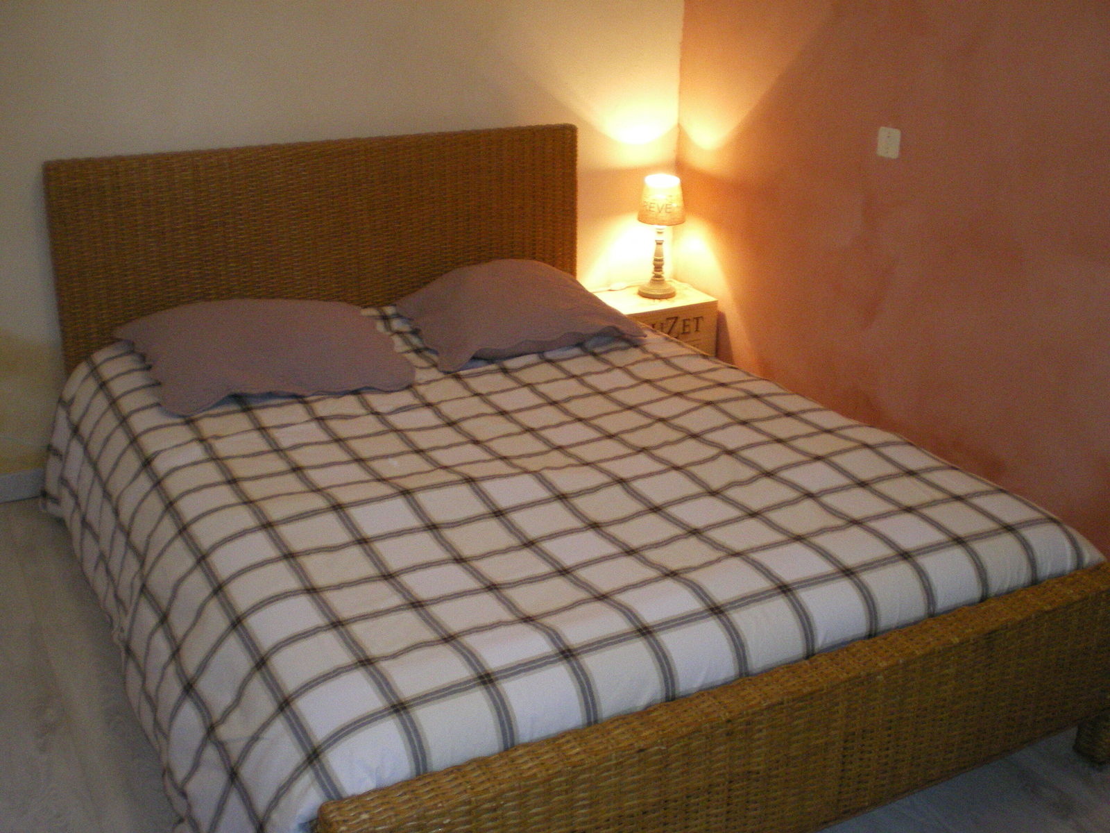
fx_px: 1219
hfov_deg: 49.0
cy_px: 416
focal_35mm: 38
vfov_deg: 37.7
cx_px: 555
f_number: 3.1
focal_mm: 6.3
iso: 400
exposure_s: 1/50
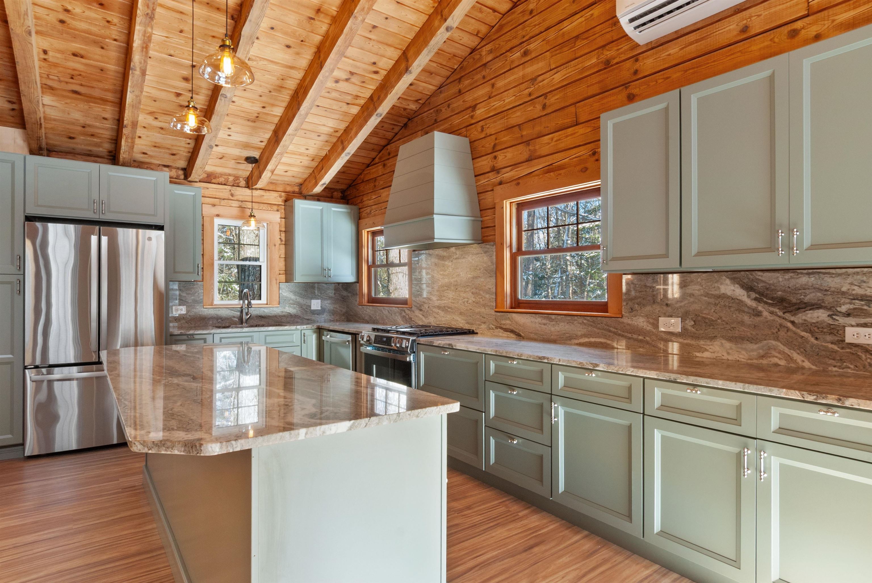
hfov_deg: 89.9
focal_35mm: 18
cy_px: 292
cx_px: 436
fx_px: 436
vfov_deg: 67.5
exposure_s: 1/4
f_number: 10
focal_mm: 12
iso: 200
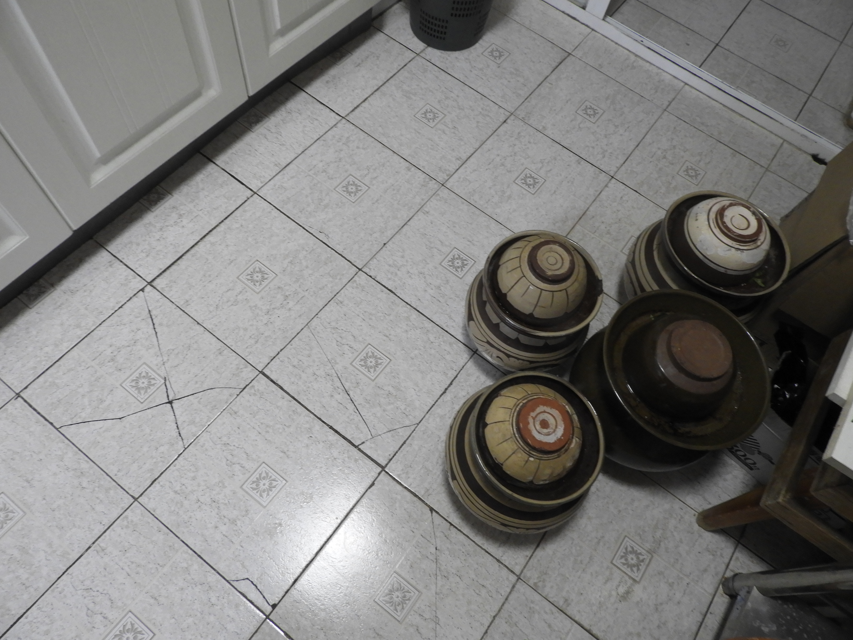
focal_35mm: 24
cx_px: 426
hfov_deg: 71.6
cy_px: 320
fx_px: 591
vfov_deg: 56.8
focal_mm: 4.3
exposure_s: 1/20
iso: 400
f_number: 3.3
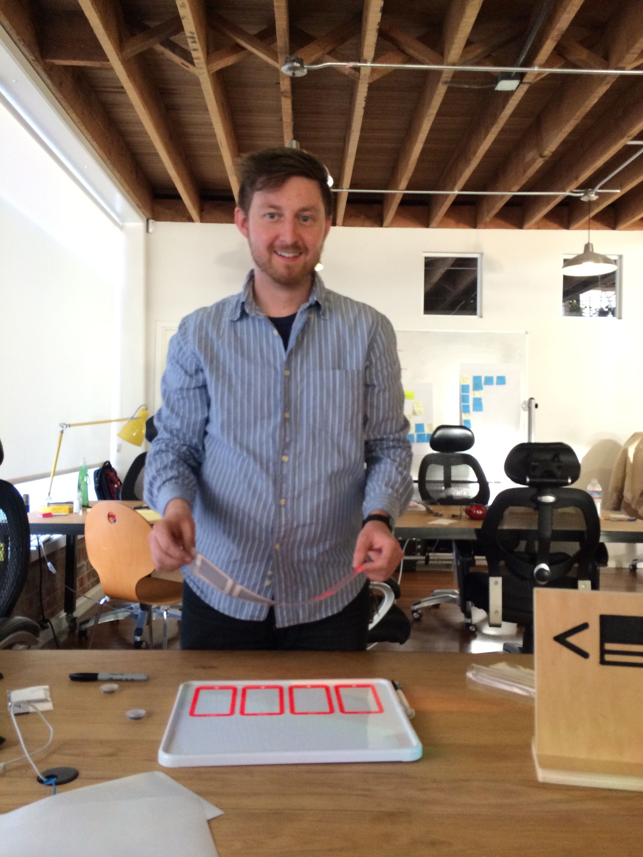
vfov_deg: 60.0
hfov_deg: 46.8
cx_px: 322
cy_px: 428
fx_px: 743
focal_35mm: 30
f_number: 2.2
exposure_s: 1/30
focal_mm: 4.12
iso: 64
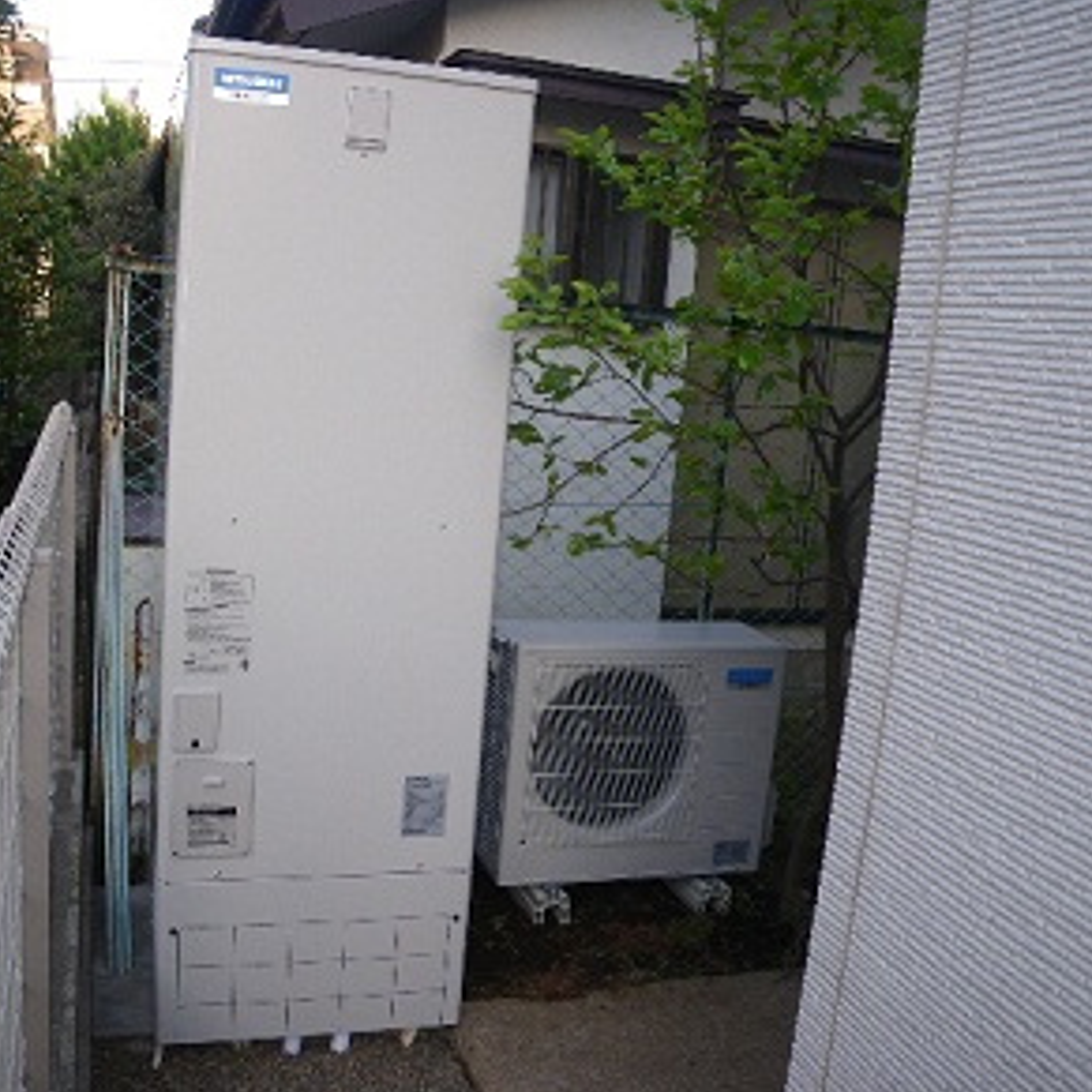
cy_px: 555
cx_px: 443
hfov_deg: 48.2
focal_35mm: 34
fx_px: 1213
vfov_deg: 48.4
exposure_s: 1/50
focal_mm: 5
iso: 50
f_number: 3.5
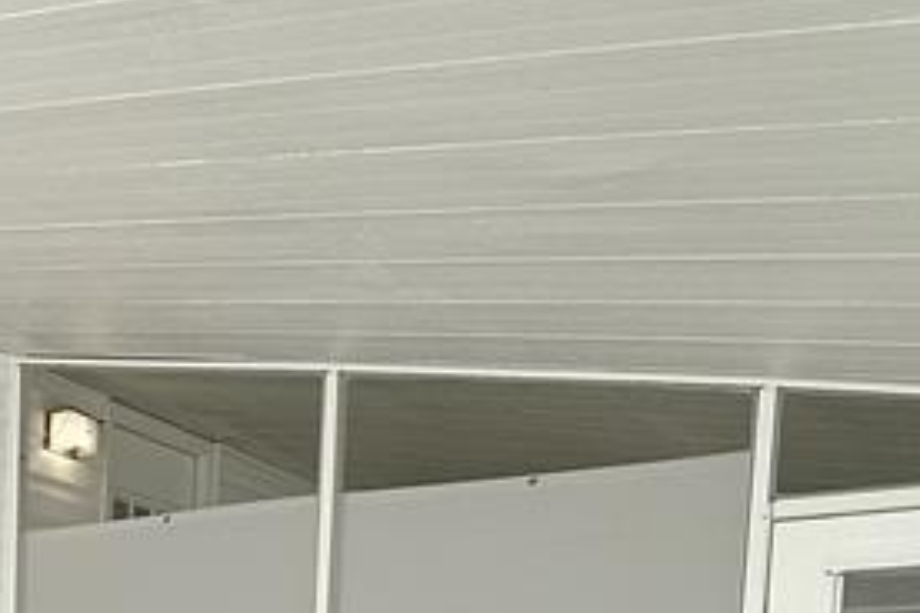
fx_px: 1329
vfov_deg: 21.2
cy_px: 958
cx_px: -197
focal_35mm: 52
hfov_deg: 31.6
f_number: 8
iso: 4000
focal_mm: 14
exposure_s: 1/200
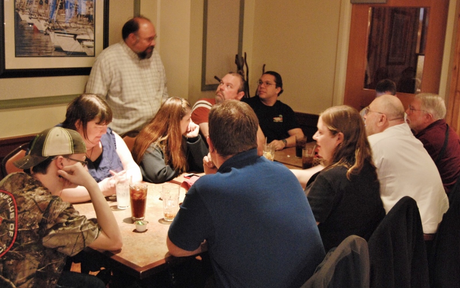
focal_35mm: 40
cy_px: 142
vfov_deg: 32.0
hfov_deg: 49.3
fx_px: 502
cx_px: 229
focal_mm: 26
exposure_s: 1/13
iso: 1600
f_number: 4.2
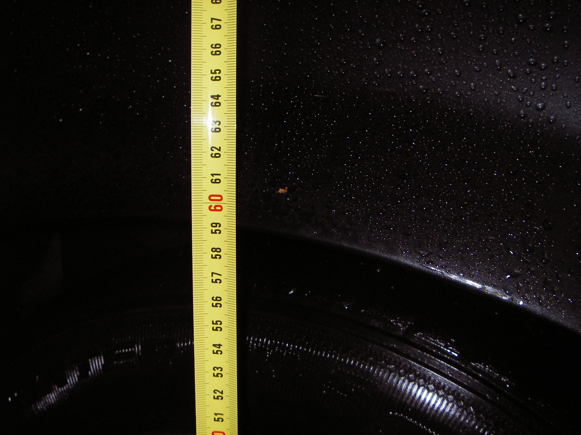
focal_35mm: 38
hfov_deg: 49.0
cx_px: 290
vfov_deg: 37.7
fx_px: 638
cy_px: 218
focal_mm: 6.3
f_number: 3.3
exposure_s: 1/30
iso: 100
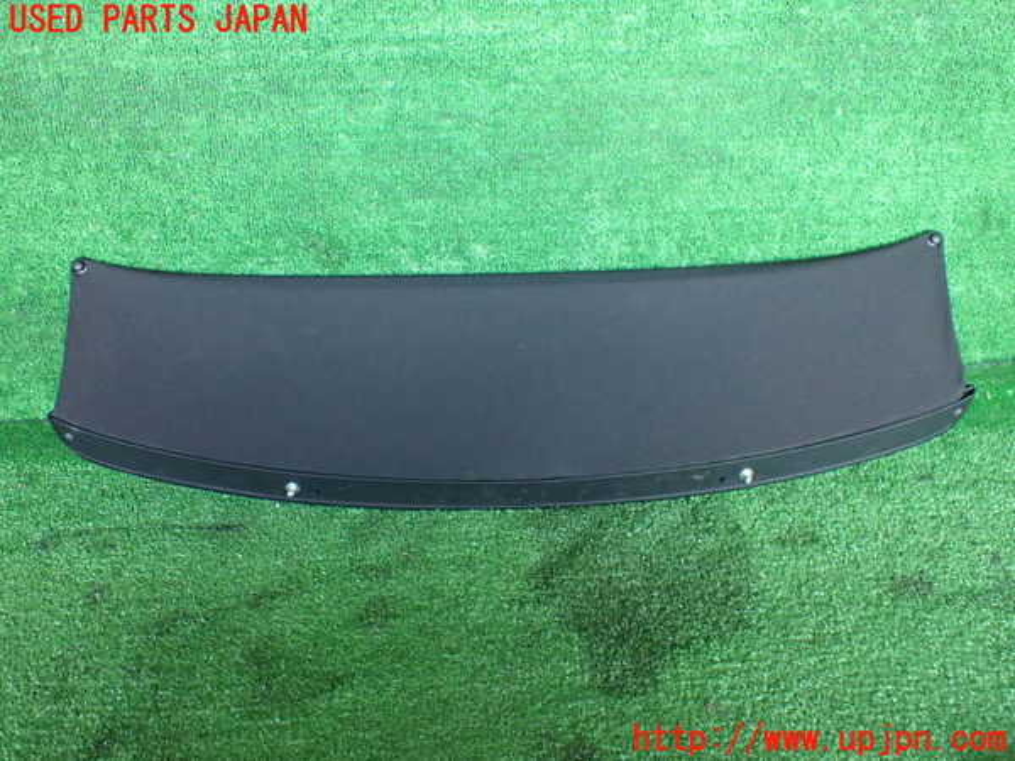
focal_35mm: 30
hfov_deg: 60.0
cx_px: 508
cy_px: 380
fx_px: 880
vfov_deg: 46.8
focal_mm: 5.4
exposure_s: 1/125
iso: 800
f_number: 2.3
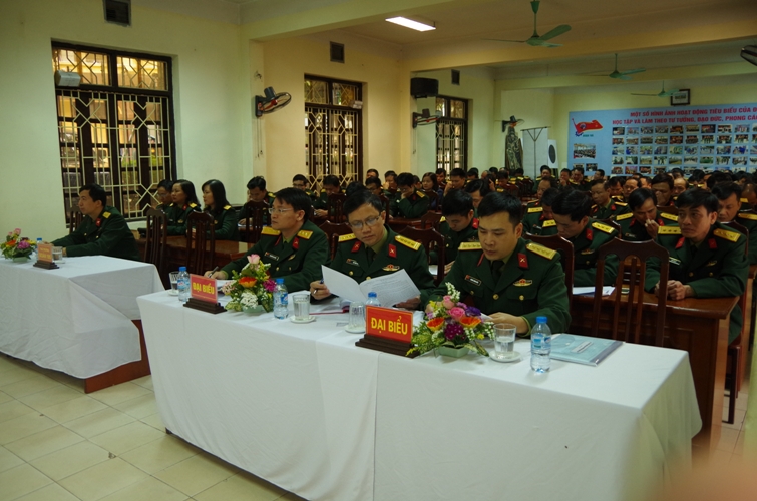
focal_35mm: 27
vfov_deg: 47.7
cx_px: 378
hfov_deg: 67.5
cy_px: 250
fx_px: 567
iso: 800
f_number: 3.5
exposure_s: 1/40
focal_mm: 18
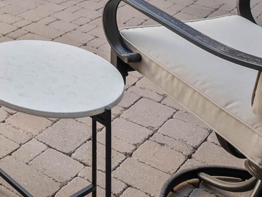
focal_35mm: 67
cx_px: -71
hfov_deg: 25.3
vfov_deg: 17.3
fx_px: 507
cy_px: -170
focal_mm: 14
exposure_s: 1/8
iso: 100
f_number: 8
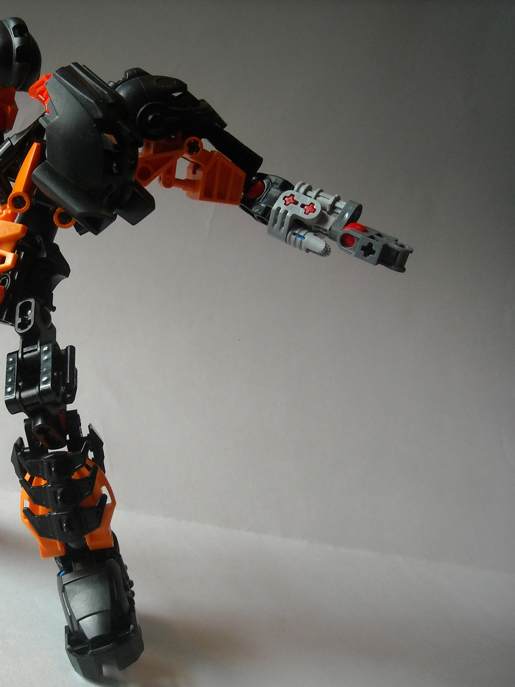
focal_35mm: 47
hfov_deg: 29.6
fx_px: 932
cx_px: 56
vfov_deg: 40.4
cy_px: 346
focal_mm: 5.7
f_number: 2.8
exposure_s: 1/60
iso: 200
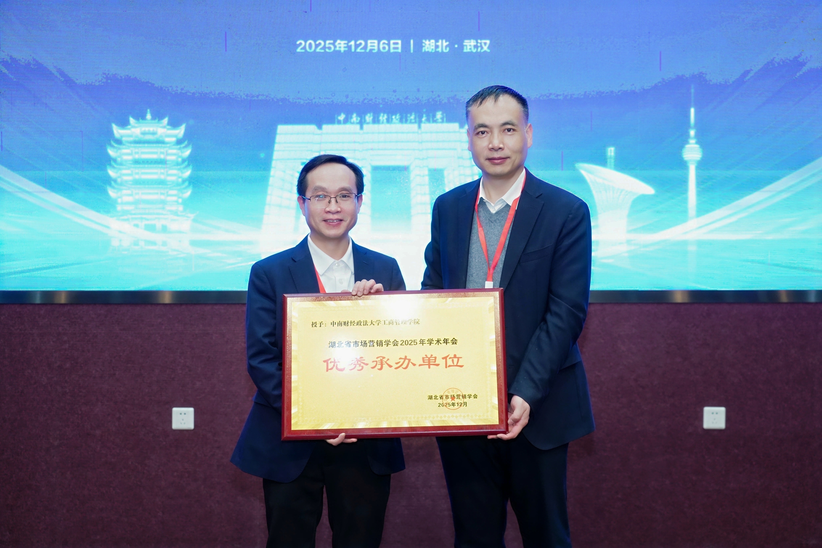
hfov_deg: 38.9
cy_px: 274
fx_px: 1165
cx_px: 411
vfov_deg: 26.5
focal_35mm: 51
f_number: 4
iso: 1000
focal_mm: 51
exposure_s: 1/160
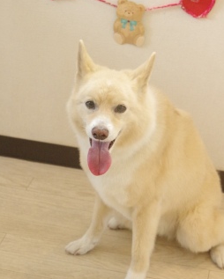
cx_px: 113
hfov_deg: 15.9
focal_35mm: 97
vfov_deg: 19.7
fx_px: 803
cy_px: 143
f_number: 5
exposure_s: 1/250
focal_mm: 55
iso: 6400
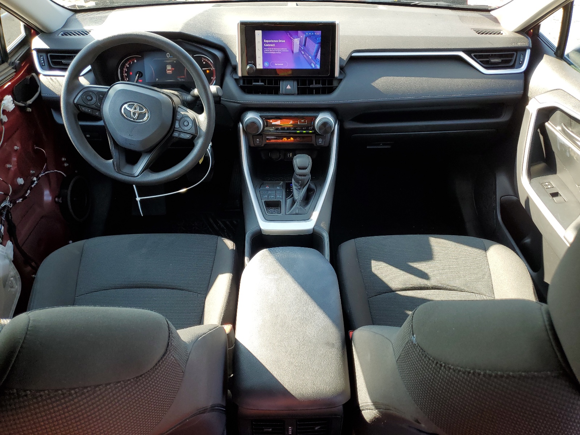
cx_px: 290
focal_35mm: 26
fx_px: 436
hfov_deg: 67.3
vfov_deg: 53.1
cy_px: 218
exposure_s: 1/172
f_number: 1.5
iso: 50
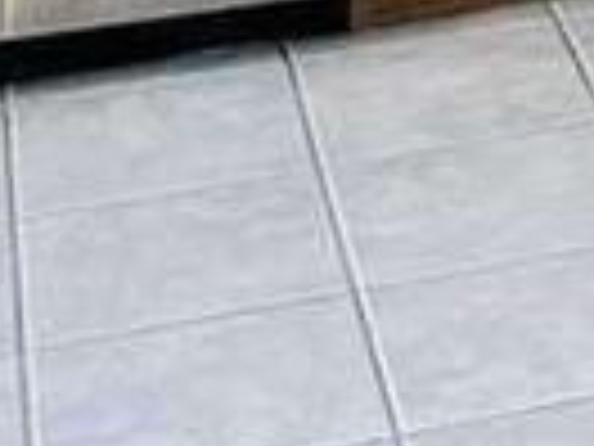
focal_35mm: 186
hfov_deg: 9.7
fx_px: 3192
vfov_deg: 7.1
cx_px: 1318
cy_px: -942
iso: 125
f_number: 1.78
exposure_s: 1/120
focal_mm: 6.86
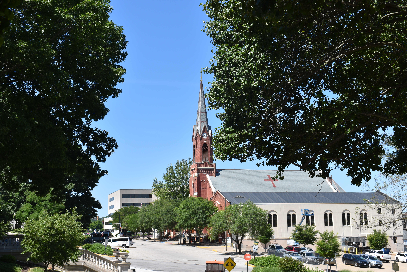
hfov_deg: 41.1
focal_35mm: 48
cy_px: 136
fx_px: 543
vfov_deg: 28.1
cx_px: 204
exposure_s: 1/250
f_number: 8
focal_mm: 32
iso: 100
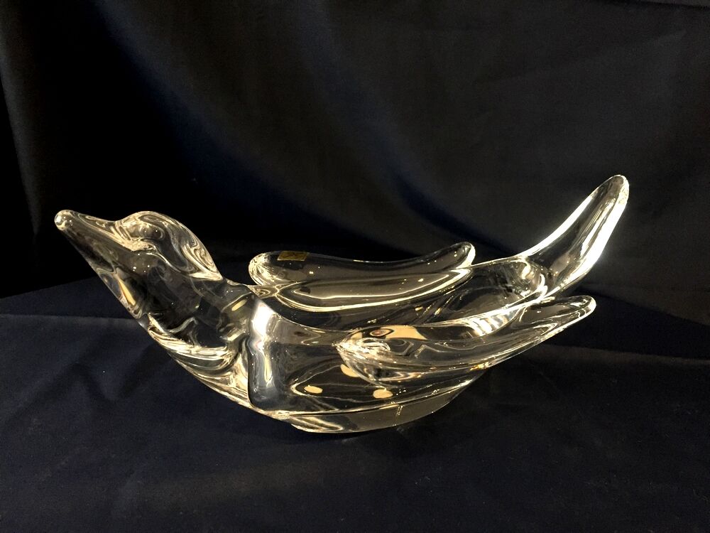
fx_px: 595
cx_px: 355
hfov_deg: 61.7
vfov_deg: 48.2
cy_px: 266
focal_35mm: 29
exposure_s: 1/17
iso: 320
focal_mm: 4.15
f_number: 2.2
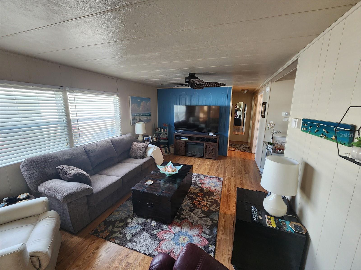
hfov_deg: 106.2
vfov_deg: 89.9
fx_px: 136
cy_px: 135
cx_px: 180
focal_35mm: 13
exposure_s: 1/60
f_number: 2.2
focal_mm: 2.2
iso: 160
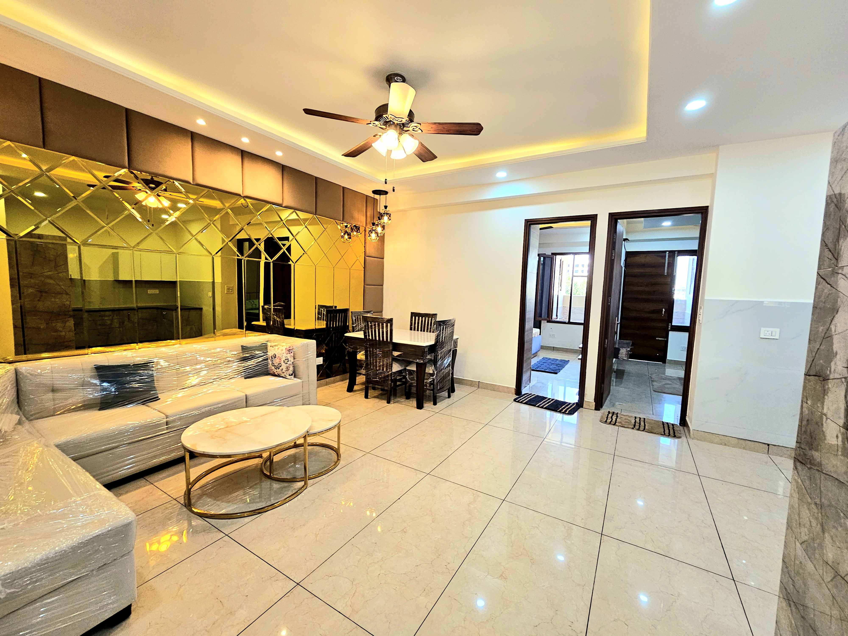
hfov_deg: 106.2
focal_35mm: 13
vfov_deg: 89.9
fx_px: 318
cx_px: 424
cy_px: 318
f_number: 2.2
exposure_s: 1/50
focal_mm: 2.2
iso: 80
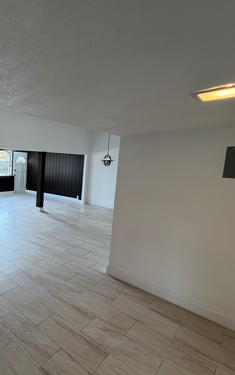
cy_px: 187
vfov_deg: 85.1
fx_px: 205
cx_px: 12
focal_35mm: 20
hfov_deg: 50.7
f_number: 2.2
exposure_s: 1/120
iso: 160
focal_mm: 2.22
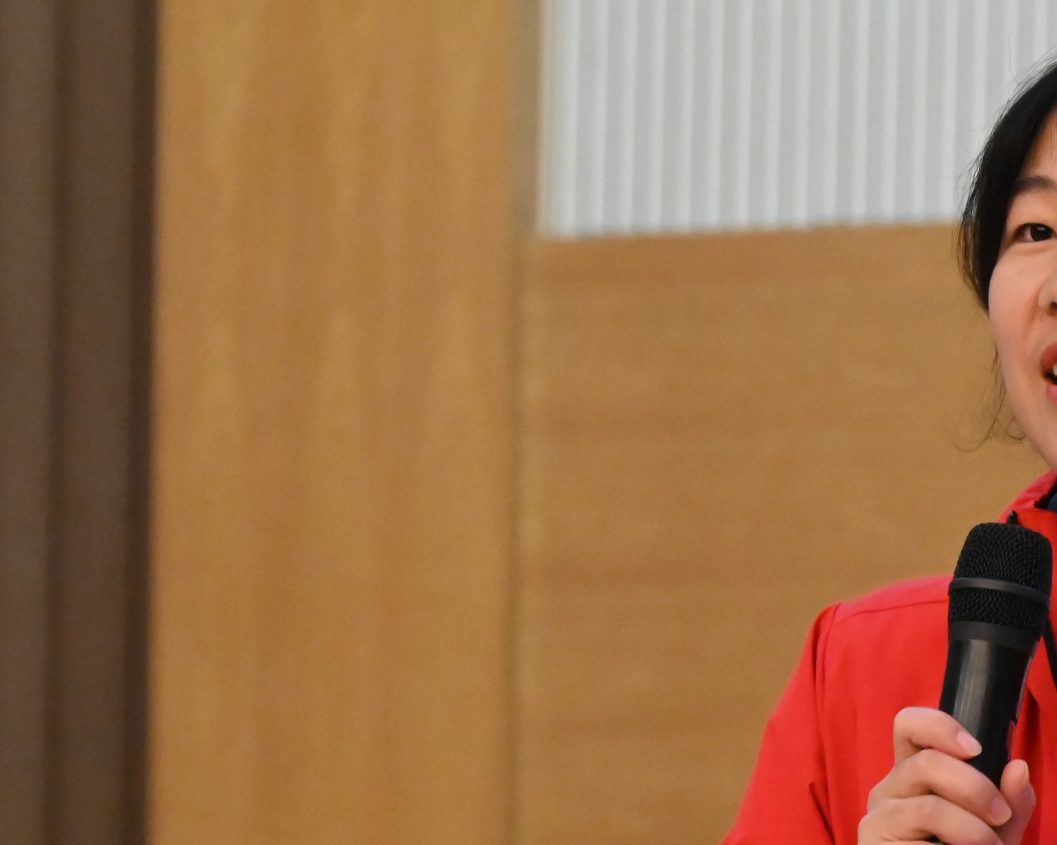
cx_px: 1075
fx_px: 11260
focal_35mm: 360
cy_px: 554
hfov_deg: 5.4
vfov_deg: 4.3
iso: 8000
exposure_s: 1/160
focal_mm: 140
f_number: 6.3
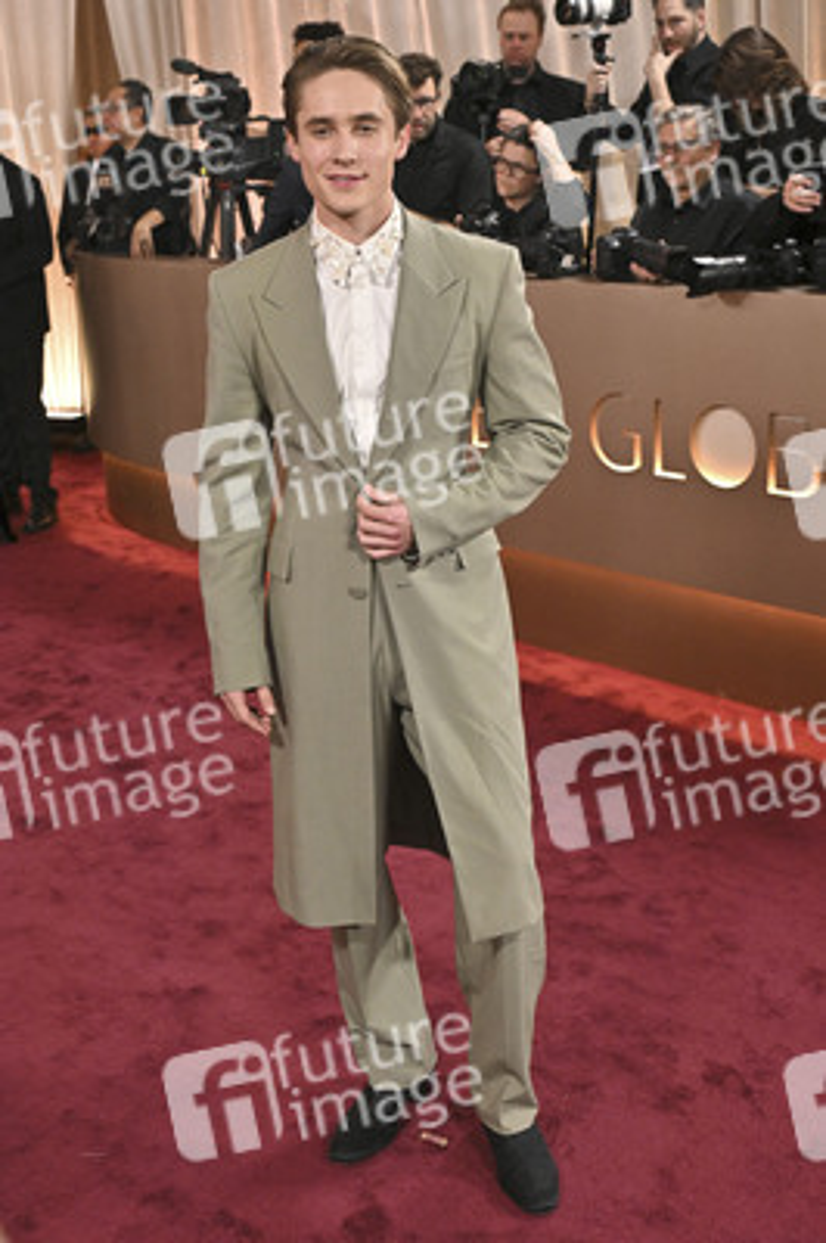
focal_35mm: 43
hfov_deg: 31.1
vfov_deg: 45.5
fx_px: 1482
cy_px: 622
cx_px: 413
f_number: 5.6
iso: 2500
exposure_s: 1/320
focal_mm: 43
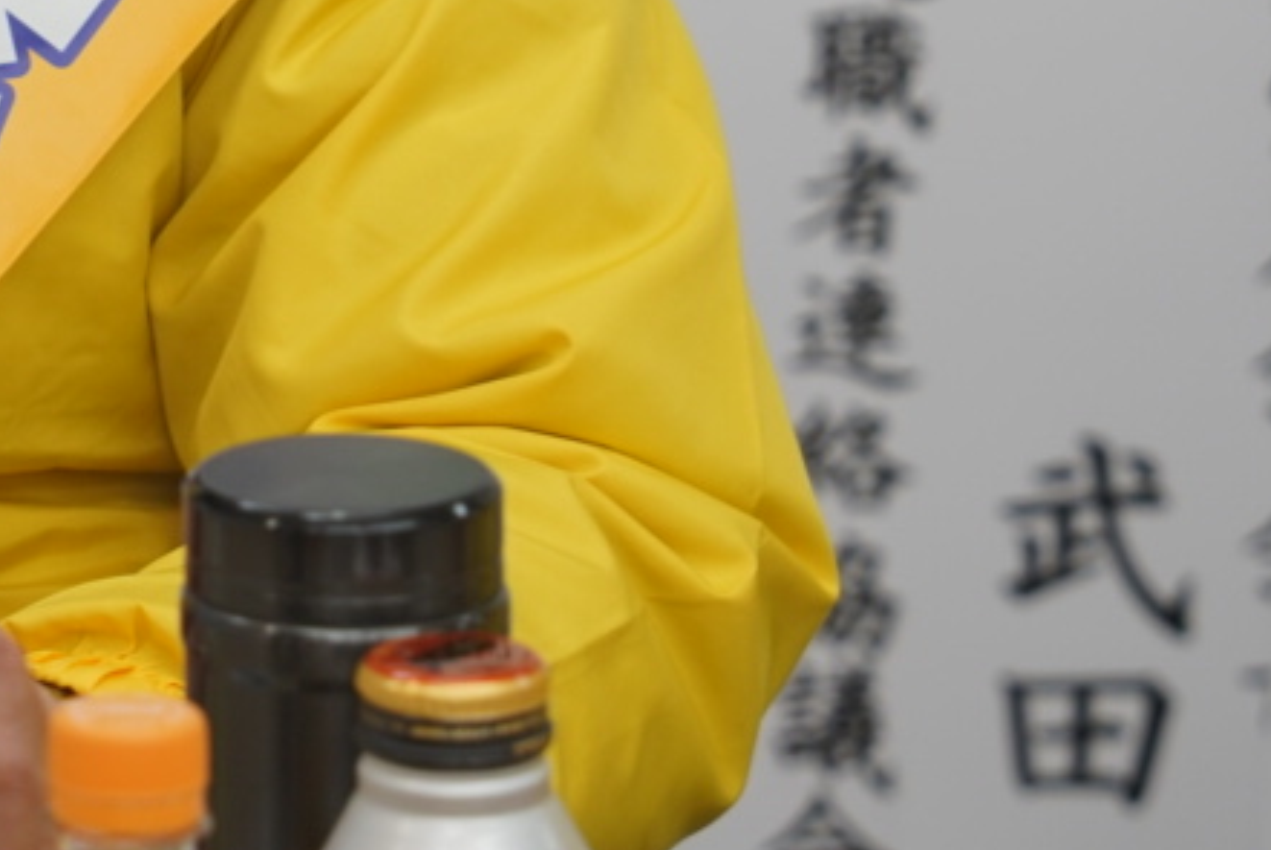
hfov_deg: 6.1
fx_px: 11910
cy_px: -248
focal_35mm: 337
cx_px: -248
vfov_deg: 4.1
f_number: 4.5
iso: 200
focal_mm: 92
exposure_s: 1/100
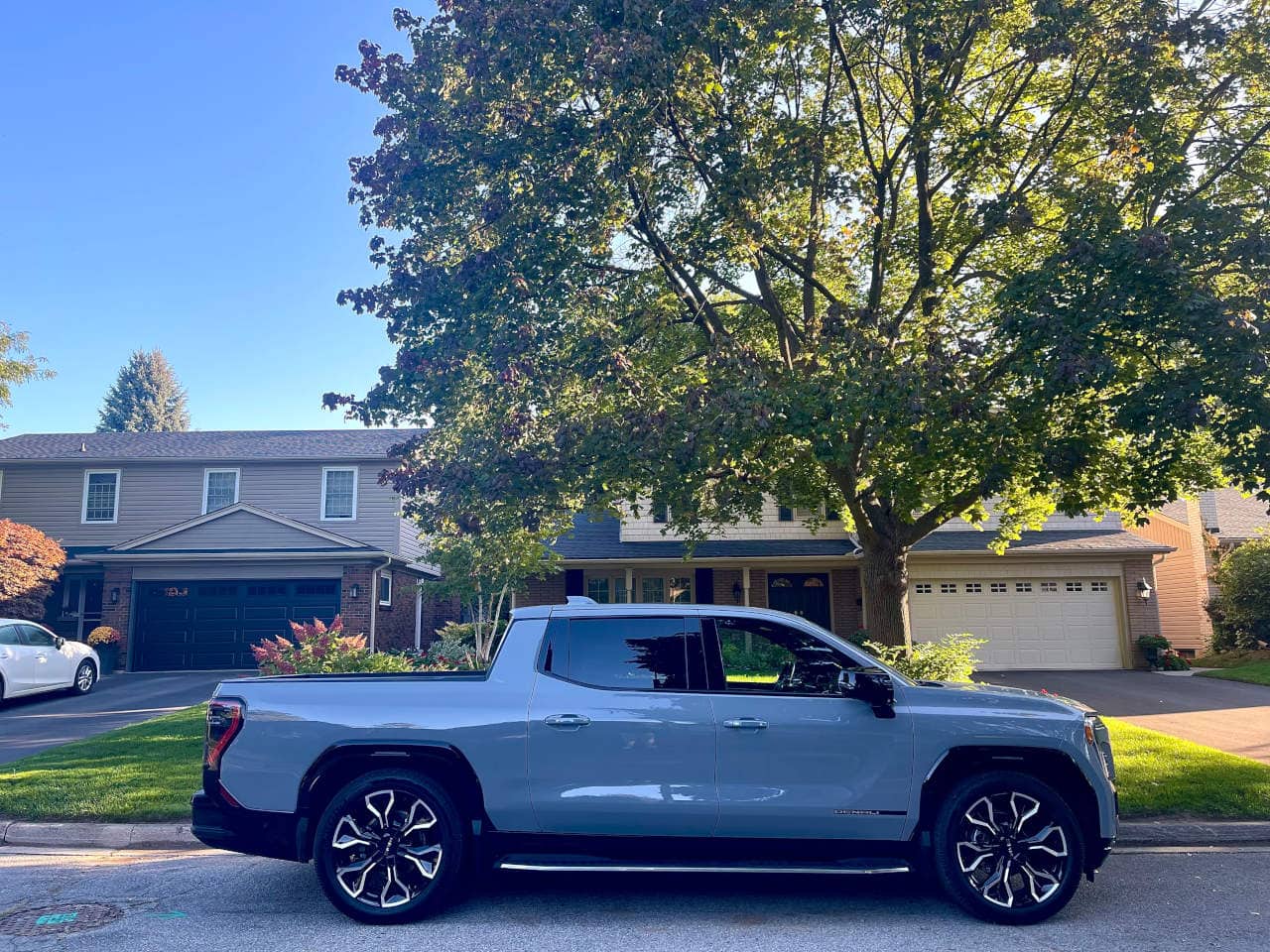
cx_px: 635
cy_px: 476
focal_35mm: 26
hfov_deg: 67.3
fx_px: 954
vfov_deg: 53.1
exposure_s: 1/279
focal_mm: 5.1
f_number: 1.6
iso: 40
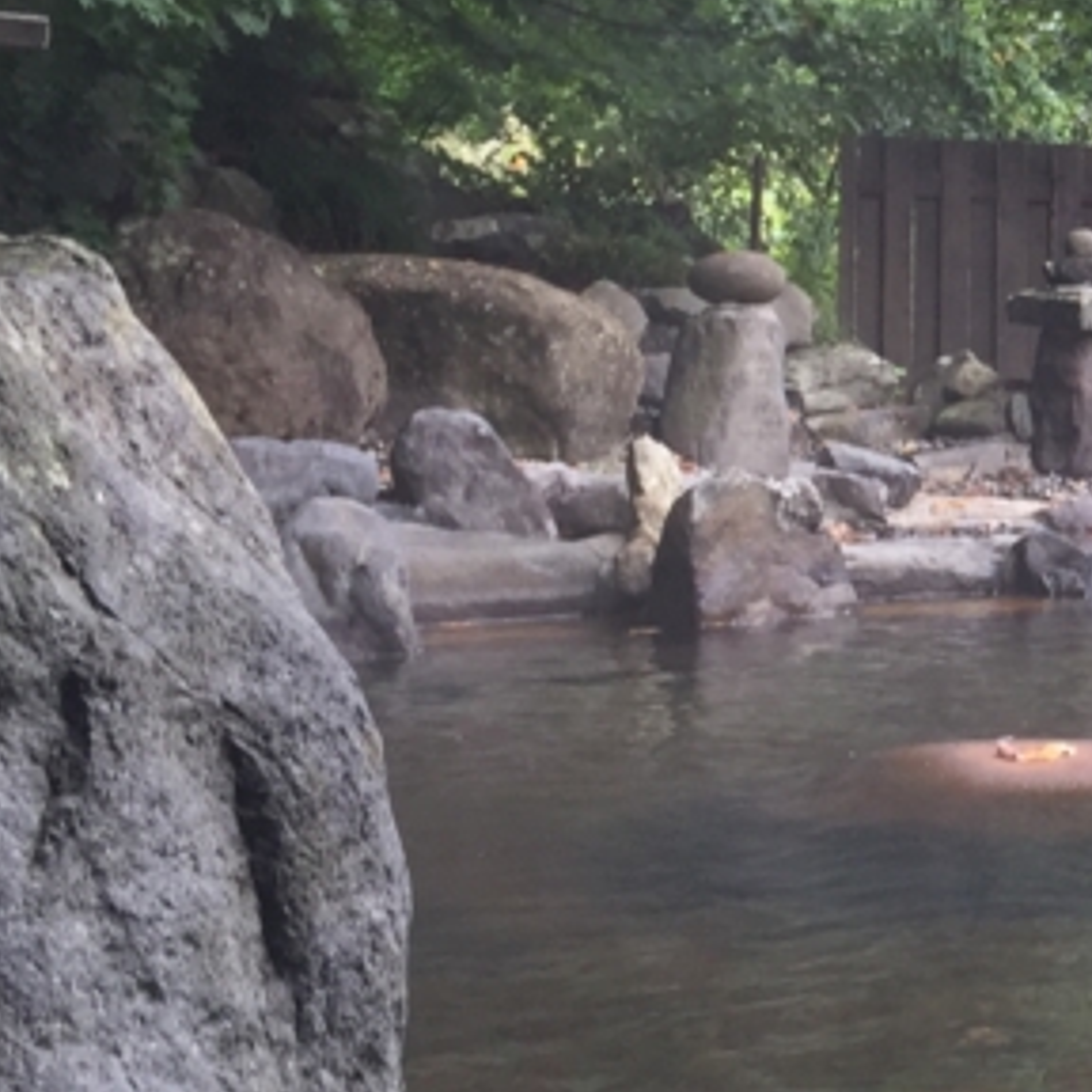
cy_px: 425
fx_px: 3248
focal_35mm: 91
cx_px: 1744
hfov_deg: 16.9
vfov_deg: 19.1
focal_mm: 4.15
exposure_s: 1/60
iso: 32
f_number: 2.2
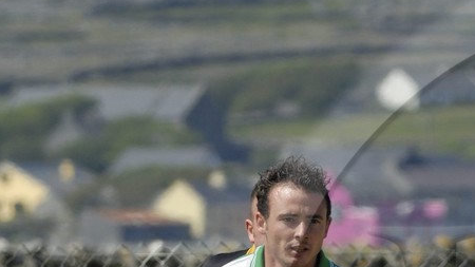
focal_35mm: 1116
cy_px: 400
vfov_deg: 1.1
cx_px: 658
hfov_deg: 1.9
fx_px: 14054
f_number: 5
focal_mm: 200
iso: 100
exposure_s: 1/640
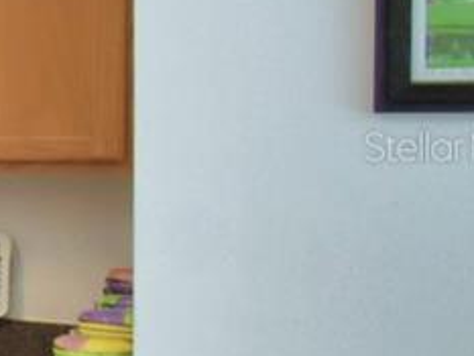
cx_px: -1082
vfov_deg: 14.9
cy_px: 146
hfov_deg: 10.3
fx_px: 1356
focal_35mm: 99
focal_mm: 10
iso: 400
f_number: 4.5
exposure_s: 1/50
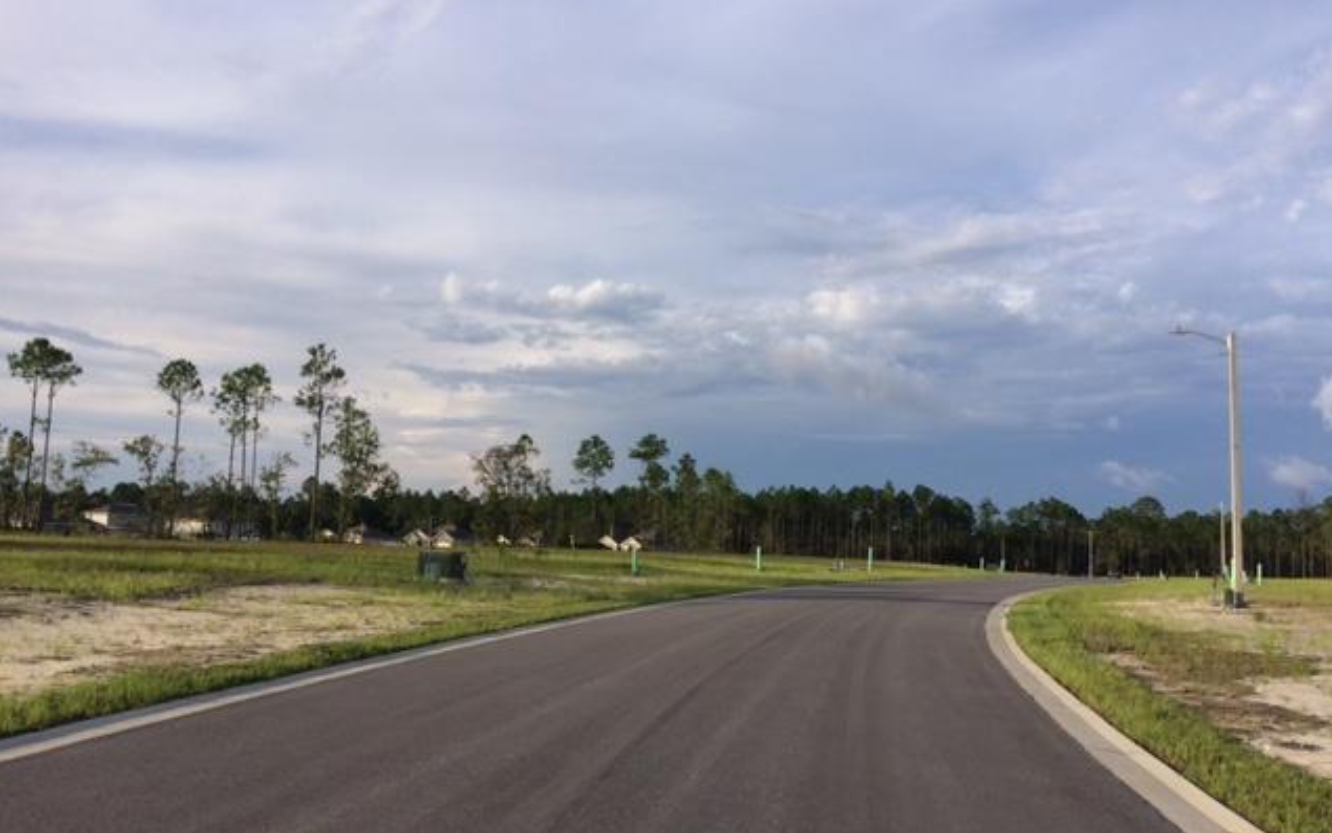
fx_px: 1125
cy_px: 451
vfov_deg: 40.6
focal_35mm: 31
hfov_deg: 61.2
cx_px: 665
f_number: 2.2
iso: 32
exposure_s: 1/1466
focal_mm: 4.15
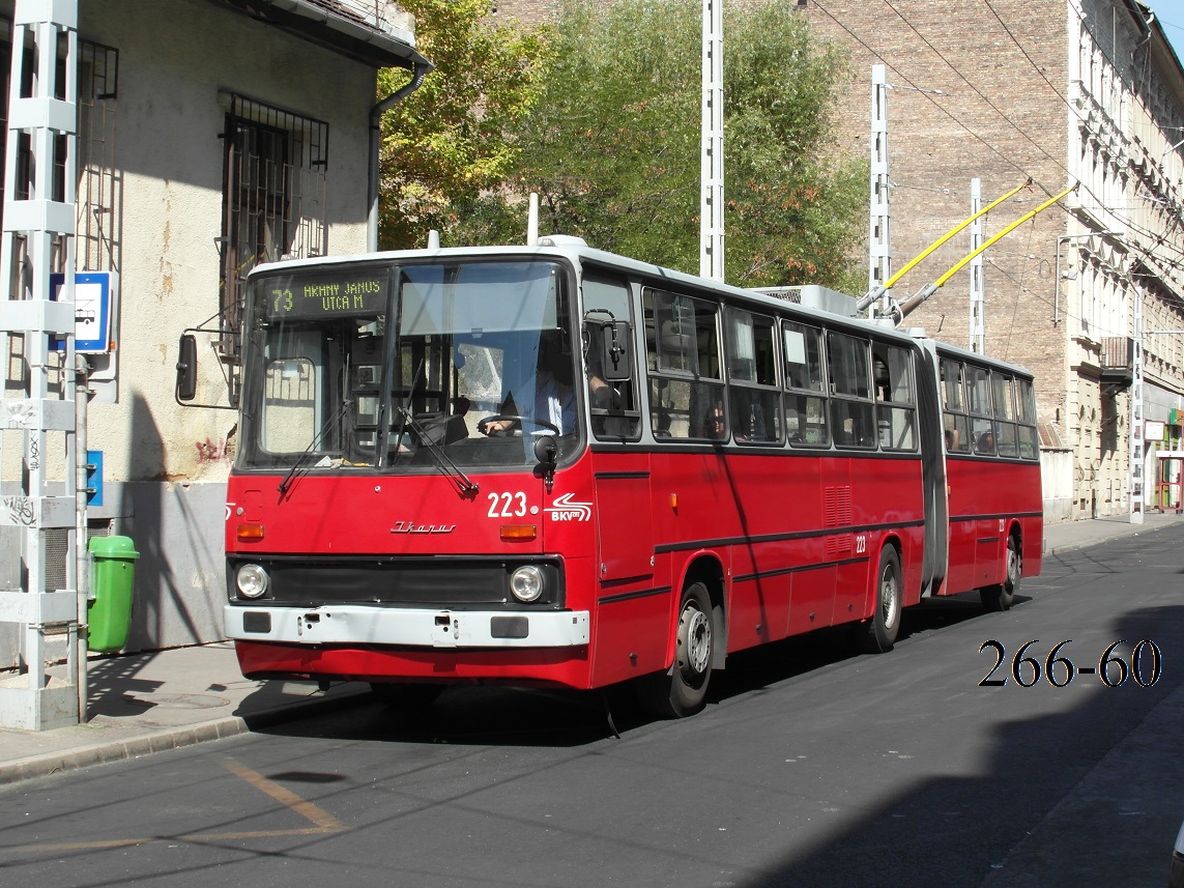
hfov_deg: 31.2
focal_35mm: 62
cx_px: 592
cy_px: 444
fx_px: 2120
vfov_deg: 23.6
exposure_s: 1/180
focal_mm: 10.2
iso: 80
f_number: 5.6
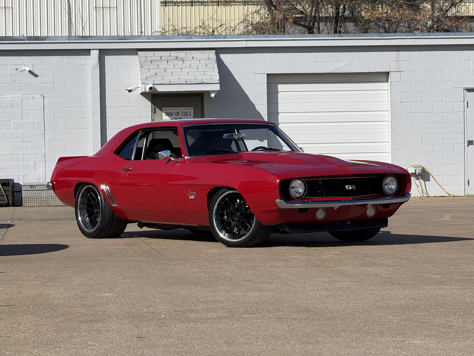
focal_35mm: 120
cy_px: 178
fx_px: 1643
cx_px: 237
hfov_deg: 16.4
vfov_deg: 12.3
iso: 50
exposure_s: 1/2710
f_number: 2.8
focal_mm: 15.66
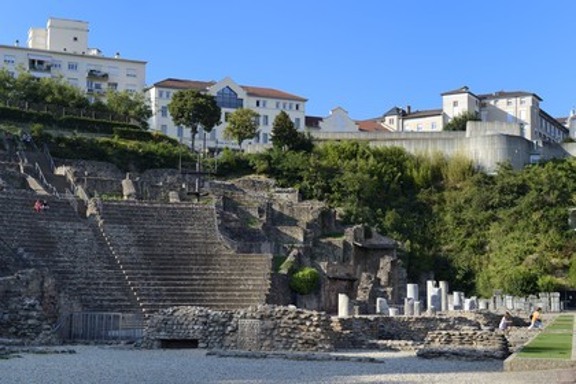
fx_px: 896
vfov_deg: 24.2
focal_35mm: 56
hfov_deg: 35.6
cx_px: 288
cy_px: 192
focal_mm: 56
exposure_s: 1/200
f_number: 9
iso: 200
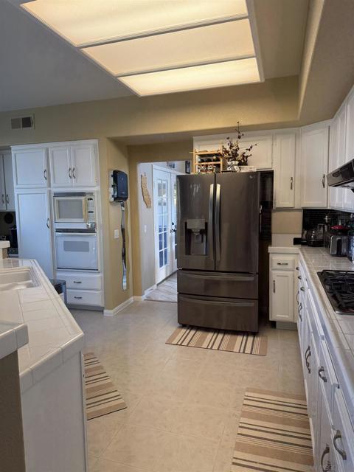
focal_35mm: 24
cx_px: 177
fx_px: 327
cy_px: 236
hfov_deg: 56.8
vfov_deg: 71.6
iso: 200
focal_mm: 6.76
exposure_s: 1/166
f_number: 1.78
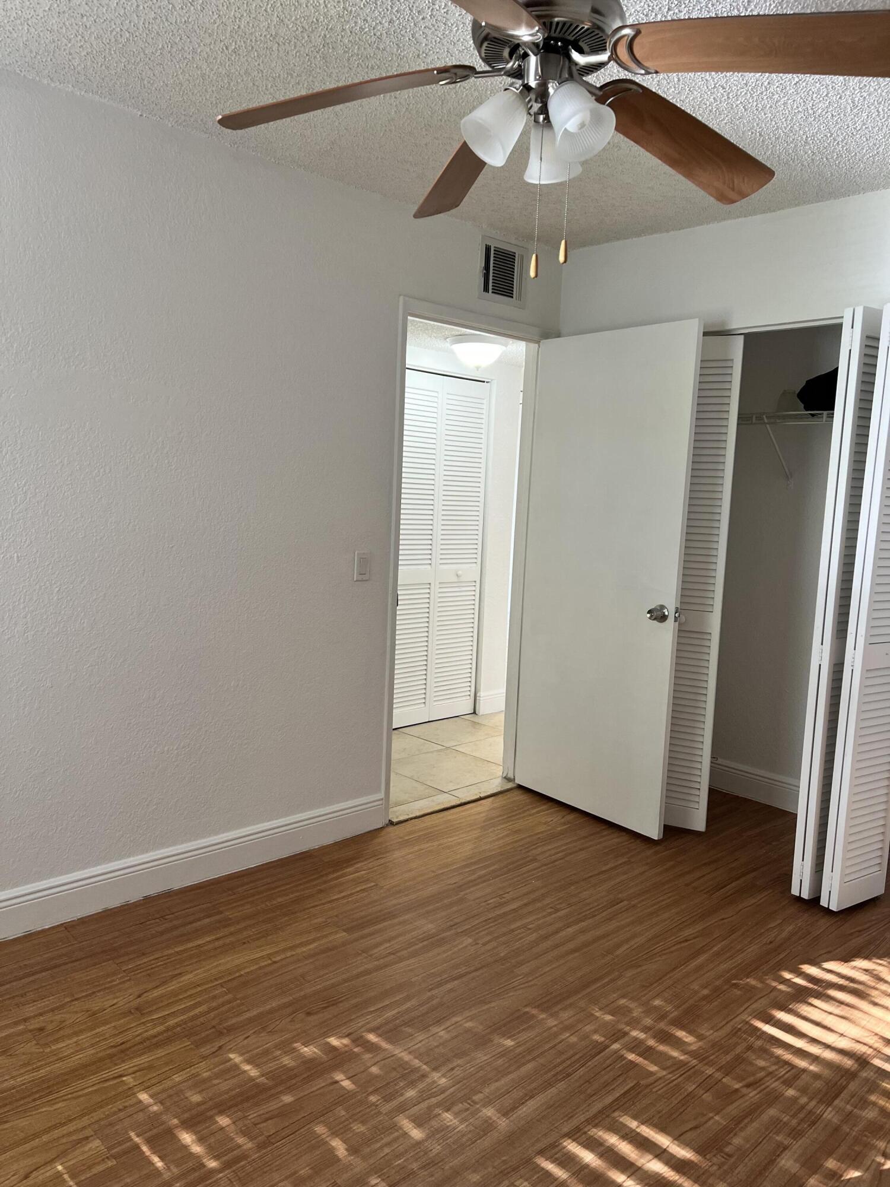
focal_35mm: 26
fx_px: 891
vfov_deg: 67.3
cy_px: 594
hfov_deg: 53.1
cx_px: 445
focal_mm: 5.7
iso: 125
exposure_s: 1/108
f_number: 1.5
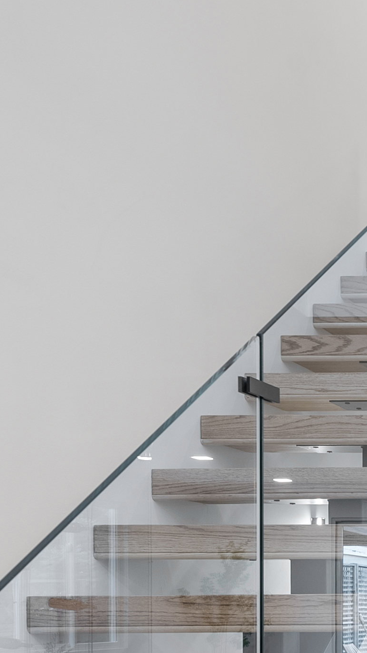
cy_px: 598
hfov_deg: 15.9
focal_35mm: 55
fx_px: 951
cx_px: 779
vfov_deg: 35.4
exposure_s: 1/1.67
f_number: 7.1
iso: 200
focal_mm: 17
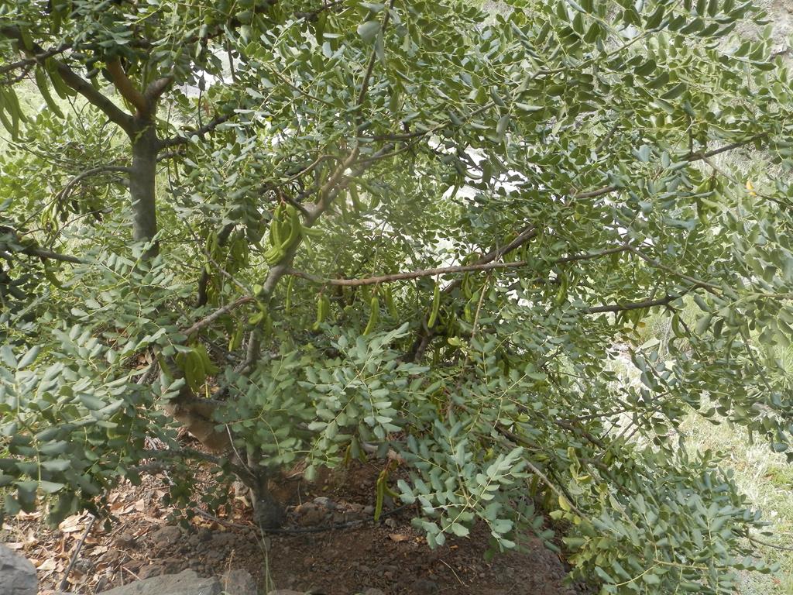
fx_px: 779
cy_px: 298
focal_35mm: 34
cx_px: 396
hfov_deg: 54.0
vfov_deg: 41.8
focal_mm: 6.1
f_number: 3.3
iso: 125
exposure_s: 1/80
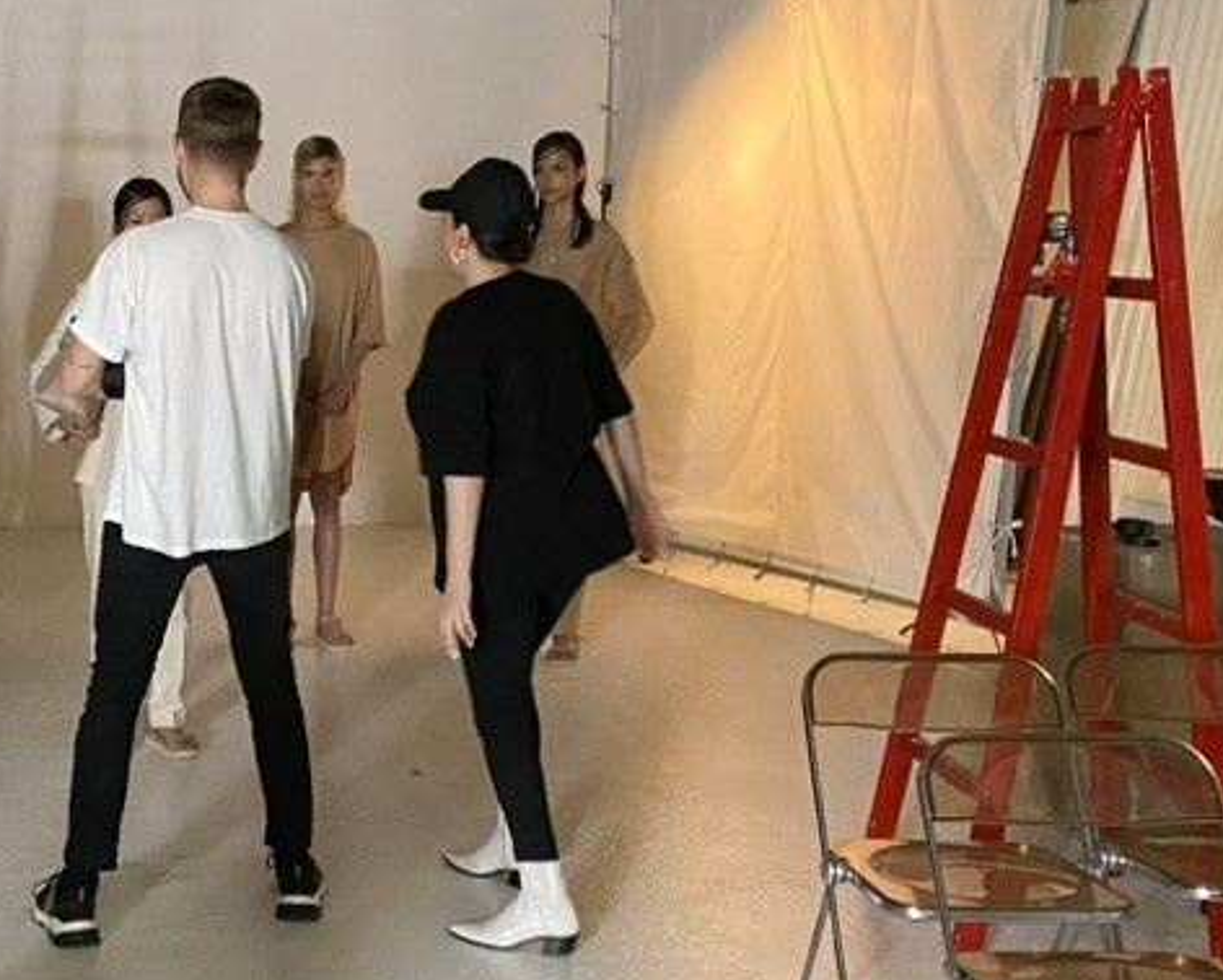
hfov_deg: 32.7
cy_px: 513
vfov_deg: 27.6
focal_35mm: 55
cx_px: 166
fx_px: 1992
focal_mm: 4.25
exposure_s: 1/25
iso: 500
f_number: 1.8
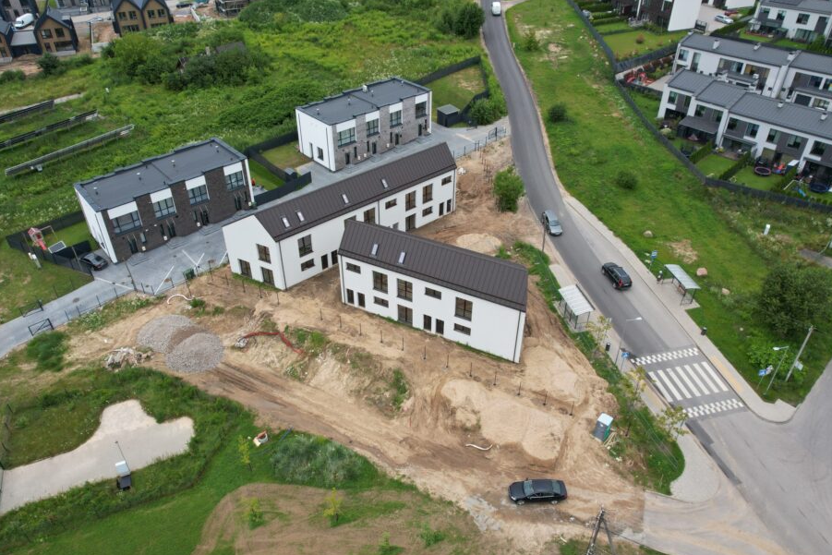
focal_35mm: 25
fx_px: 578
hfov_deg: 71.5
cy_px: 269
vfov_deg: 51.3
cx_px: 412
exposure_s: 1/800
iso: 100
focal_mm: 8.38
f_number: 2.8
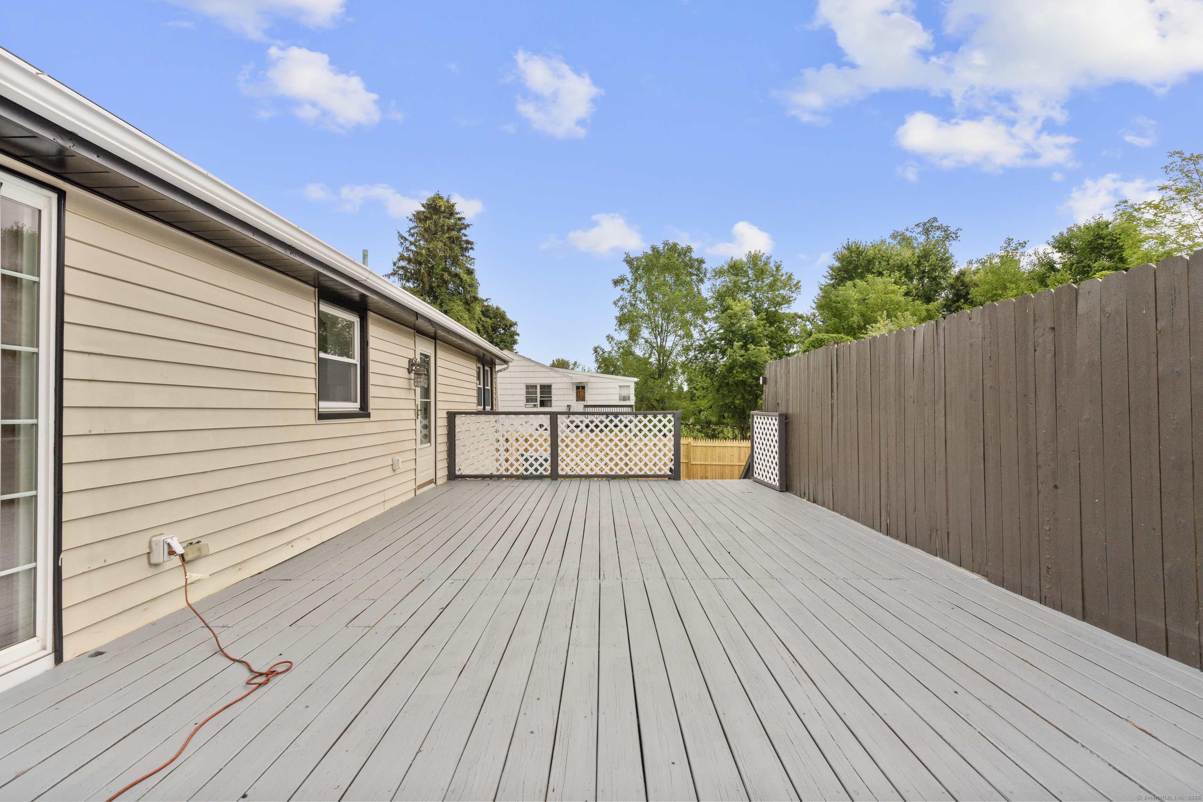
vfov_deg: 73.7
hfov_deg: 96.7
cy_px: 401
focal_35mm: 16
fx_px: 535
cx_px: 602
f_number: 9
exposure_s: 1/50
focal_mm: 16
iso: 200
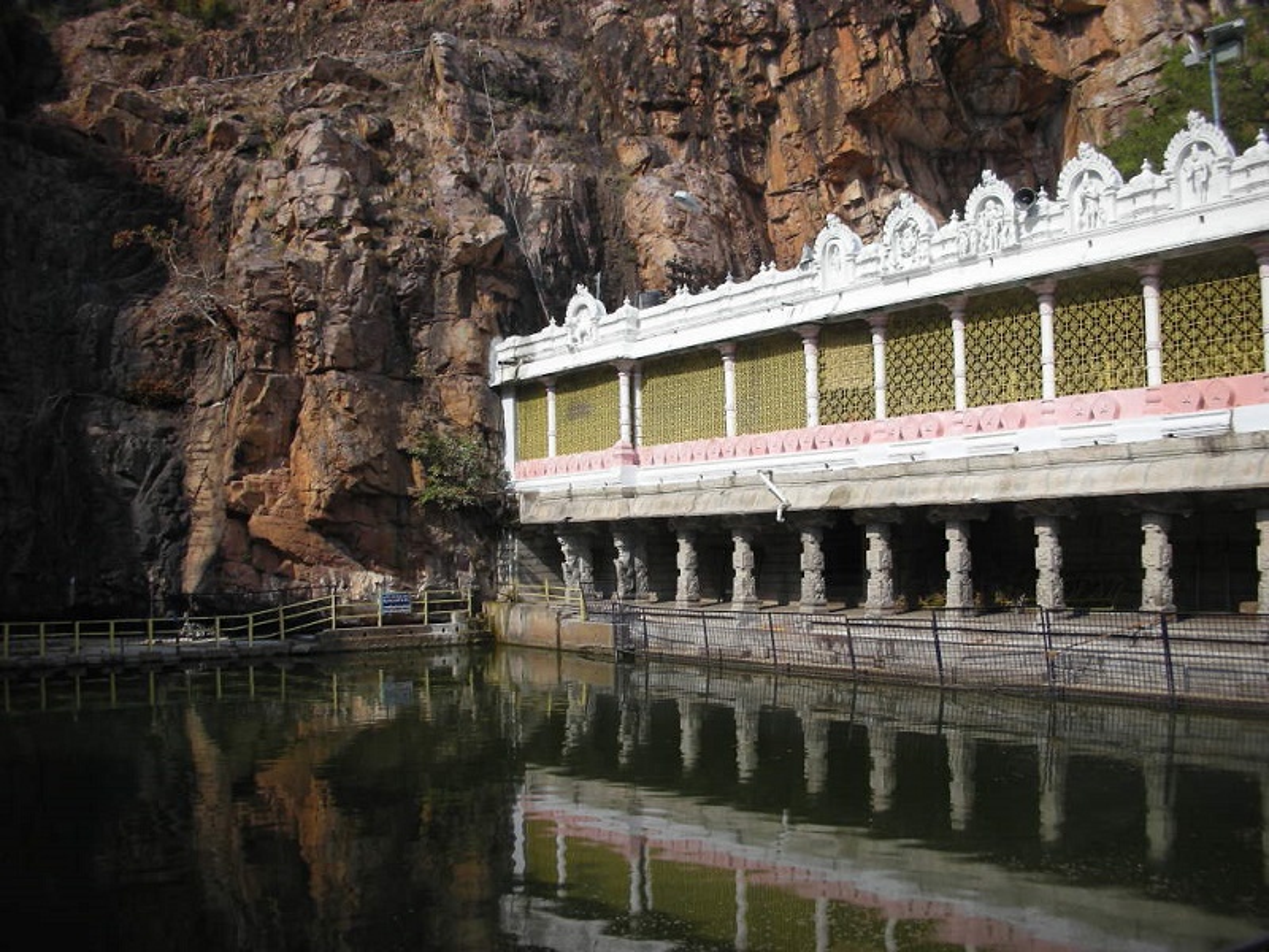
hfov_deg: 52.6
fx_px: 1283
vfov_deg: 40.7
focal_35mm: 35
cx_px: 634
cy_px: 476
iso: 50
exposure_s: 1/83.8
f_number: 8.5
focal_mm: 5.8
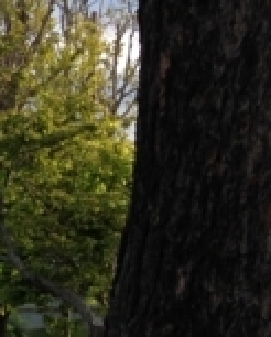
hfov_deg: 8.3
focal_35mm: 168
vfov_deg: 11.1
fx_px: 1679
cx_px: -430
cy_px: 454
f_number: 2.4
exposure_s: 1/341
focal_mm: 4.12
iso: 50
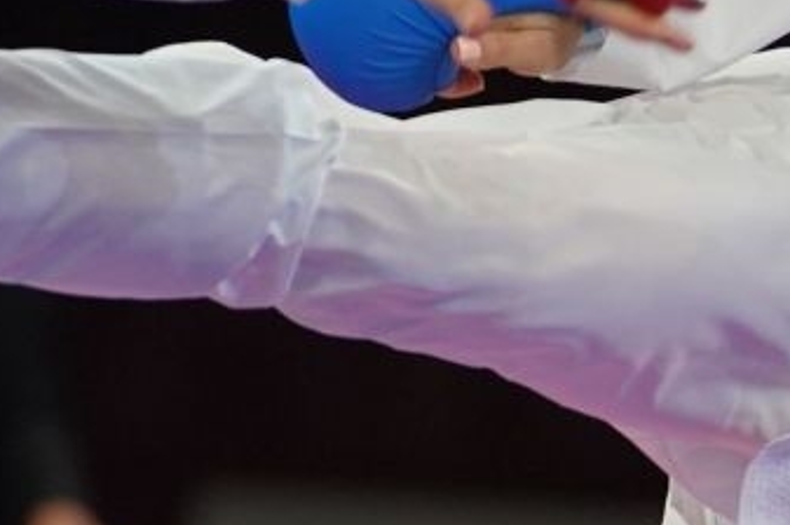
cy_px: 422
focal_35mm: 1059
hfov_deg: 1.9
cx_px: 481
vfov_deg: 1.3
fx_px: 23216
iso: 1600
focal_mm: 198
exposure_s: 1/1000
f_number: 2.8
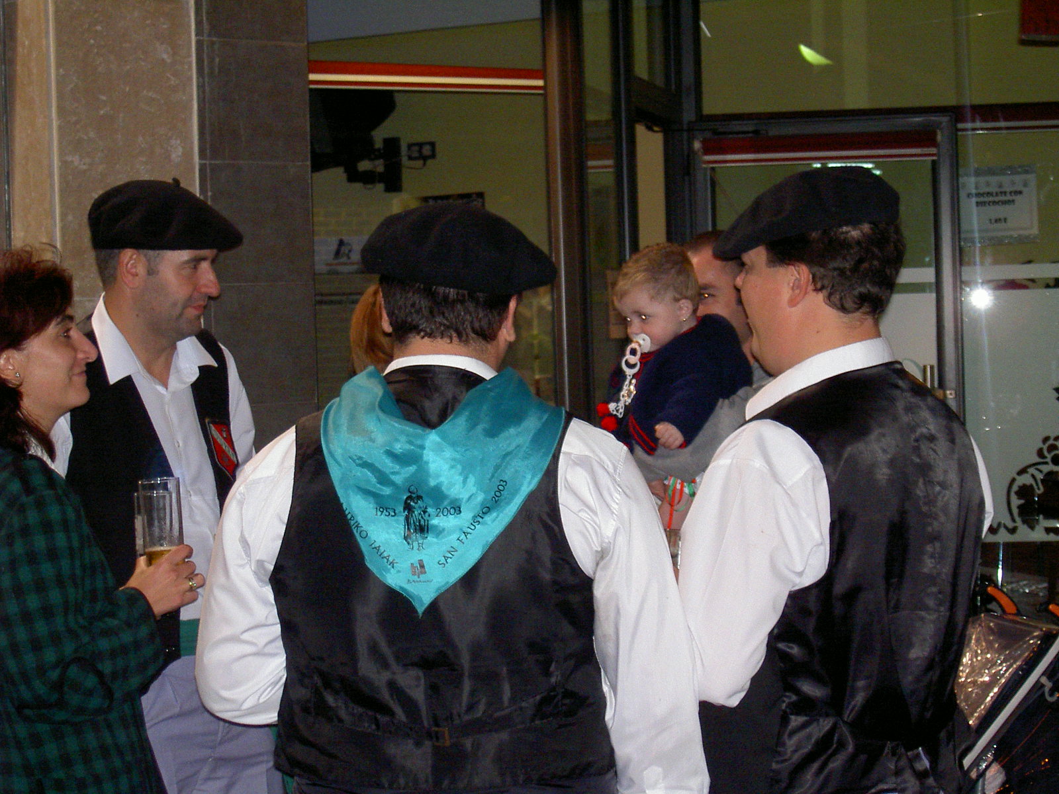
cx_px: 530
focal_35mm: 84
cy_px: 397
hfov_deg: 23.3
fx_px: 2570
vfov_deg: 17.6
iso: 100
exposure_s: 1/78.1
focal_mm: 17.4
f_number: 4.1
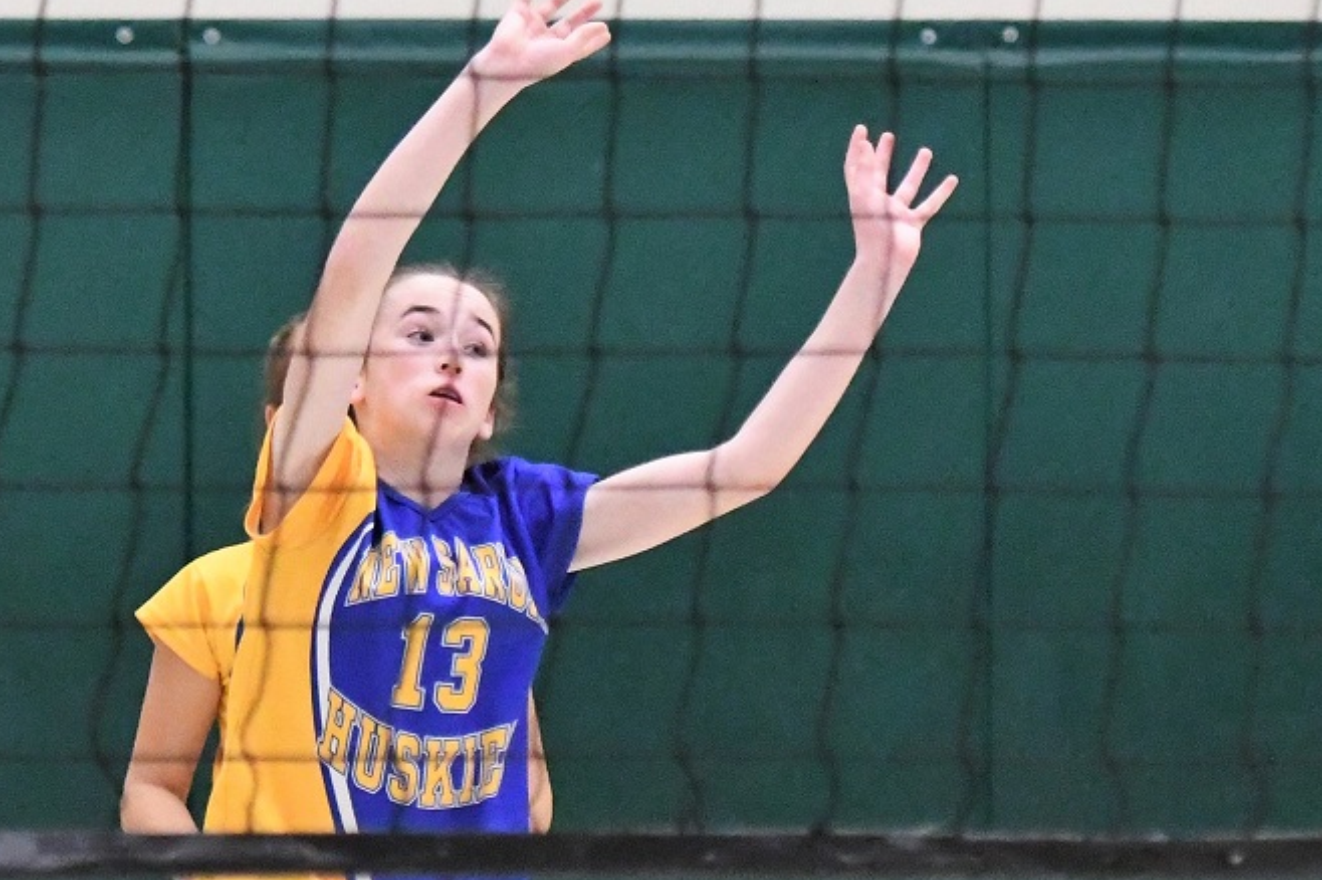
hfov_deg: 8.9
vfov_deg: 5.9
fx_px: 8515
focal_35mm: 232
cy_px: 220
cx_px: 950
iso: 11400
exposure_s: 1/1000
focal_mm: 90
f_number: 2.8
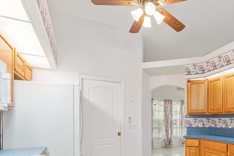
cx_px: 163
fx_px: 149
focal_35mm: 23
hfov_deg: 72.8
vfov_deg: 52.3
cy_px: 120
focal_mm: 14
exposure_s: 1/13
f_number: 7.1
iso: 400
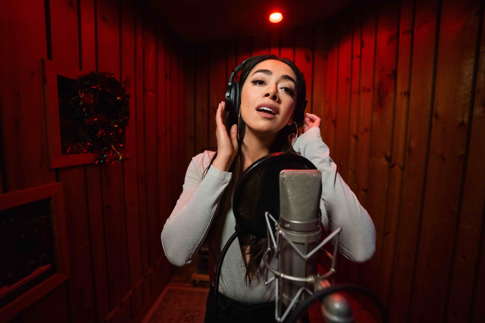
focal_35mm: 16
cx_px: 242
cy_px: 162
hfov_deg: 96.7
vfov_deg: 73.7
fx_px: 216
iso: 3200
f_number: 2.8
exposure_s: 1/160
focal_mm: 16
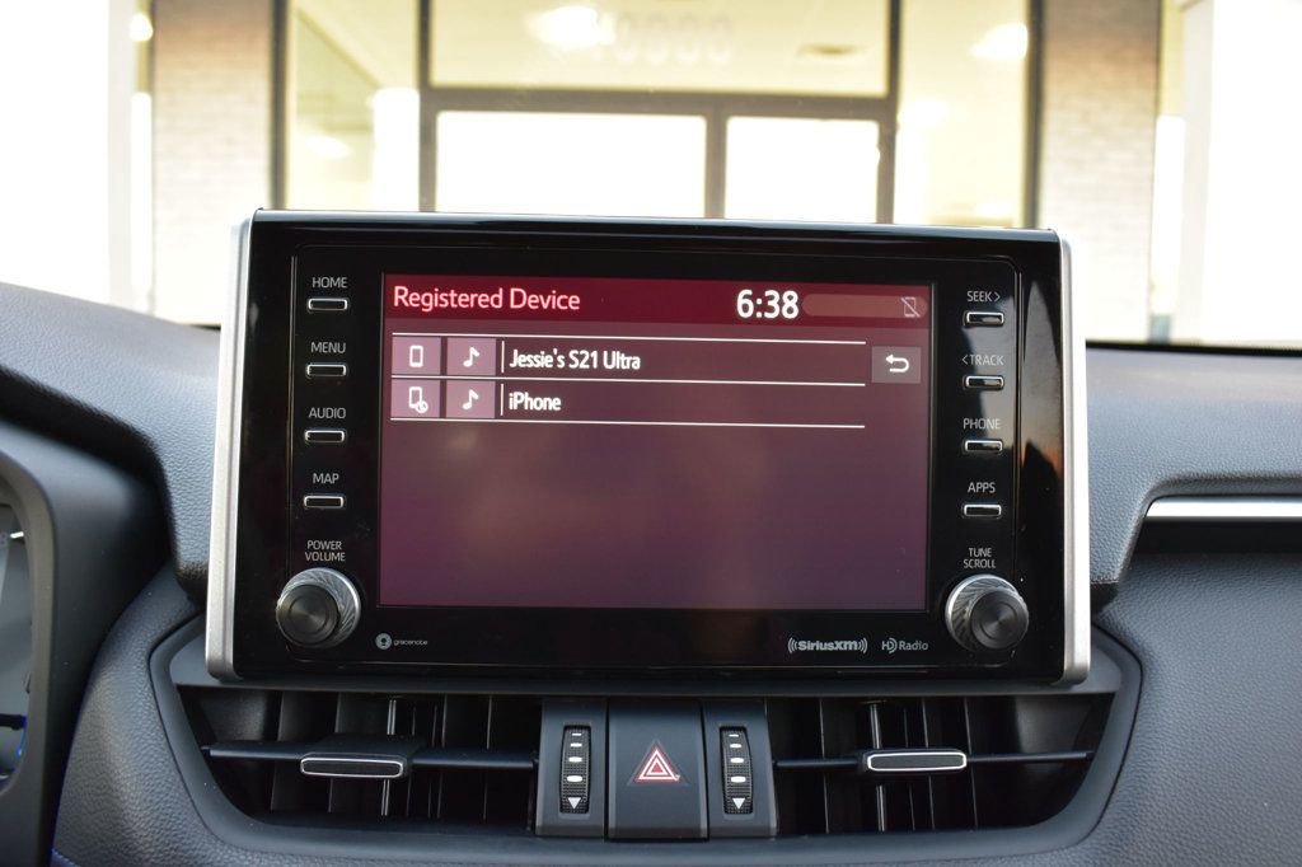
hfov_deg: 61.9
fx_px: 1085
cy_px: 434
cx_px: 651
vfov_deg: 43.6
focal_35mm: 30
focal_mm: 20
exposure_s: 1/15
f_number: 6.3
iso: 800
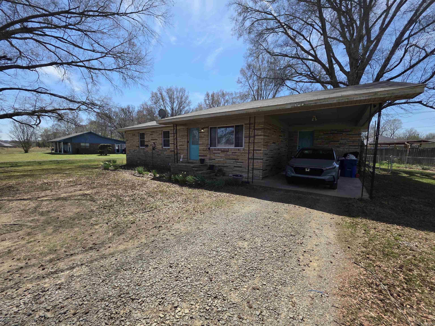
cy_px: 163
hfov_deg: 106.2
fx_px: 163
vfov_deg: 89.9
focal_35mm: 13
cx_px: 218
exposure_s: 1/1765
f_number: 1.9
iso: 40
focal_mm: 2.2
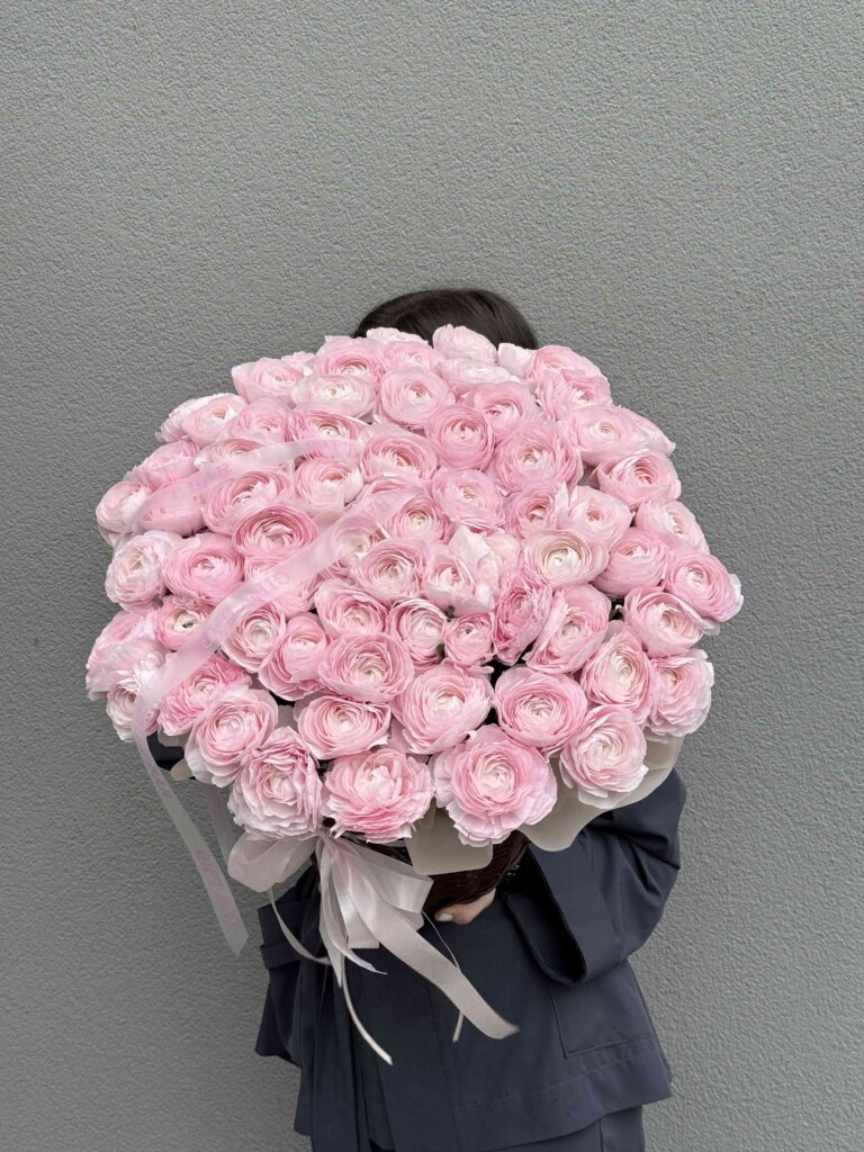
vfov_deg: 39.7
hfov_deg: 30.3
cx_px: 432
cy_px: 576
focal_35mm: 48
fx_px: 1597
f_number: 1.8
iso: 64
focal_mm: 6.8
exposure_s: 1/122
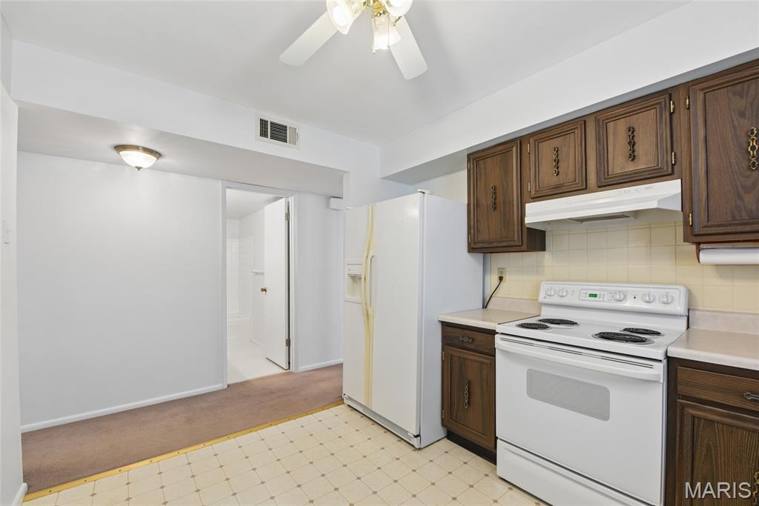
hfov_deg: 104.2
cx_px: 380
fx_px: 295
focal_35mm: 14
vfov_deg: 81.2
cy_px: 253
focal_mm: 14
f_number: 6.3
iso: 400
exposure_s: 1/40
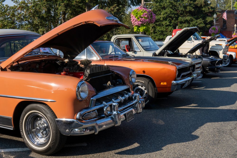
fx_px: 296
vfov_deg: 29.9
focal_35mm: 45
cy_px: 79
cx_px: 118
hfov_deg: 43.6
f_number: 9
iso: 100
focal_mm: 30
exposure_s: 1/160
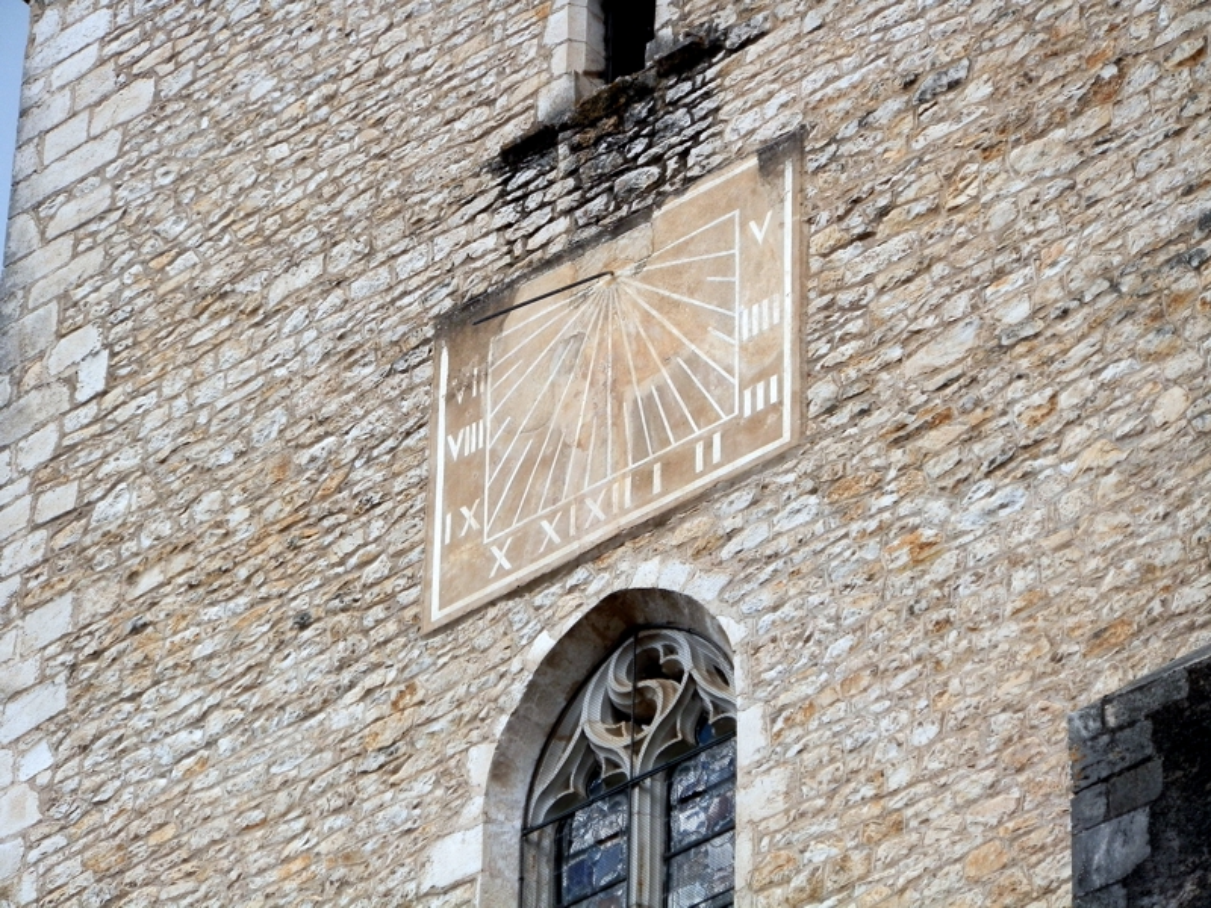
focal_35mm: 226
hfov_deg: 8.8
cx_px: 606
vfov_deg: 6.6
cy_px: 454
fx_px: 7906
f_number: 4.2
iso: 64
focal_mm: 40.46
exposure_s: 1/250
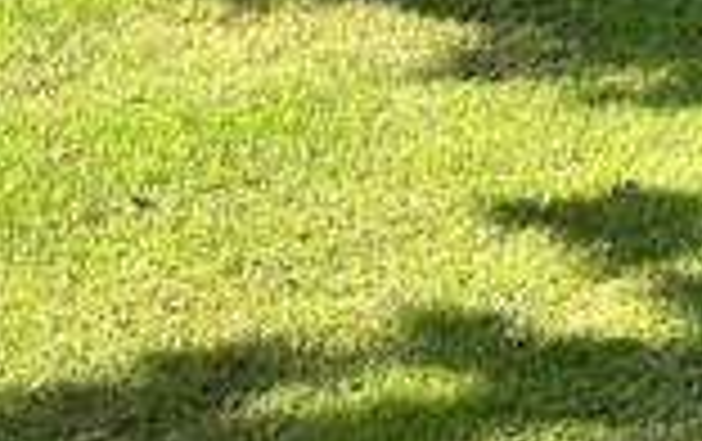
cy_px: -356
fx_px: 2701
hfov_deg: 13.8
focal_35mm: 141
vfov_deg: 8.9
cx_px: 1071
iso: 50
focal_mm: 5.7
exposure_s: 1/1183
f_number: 1.5
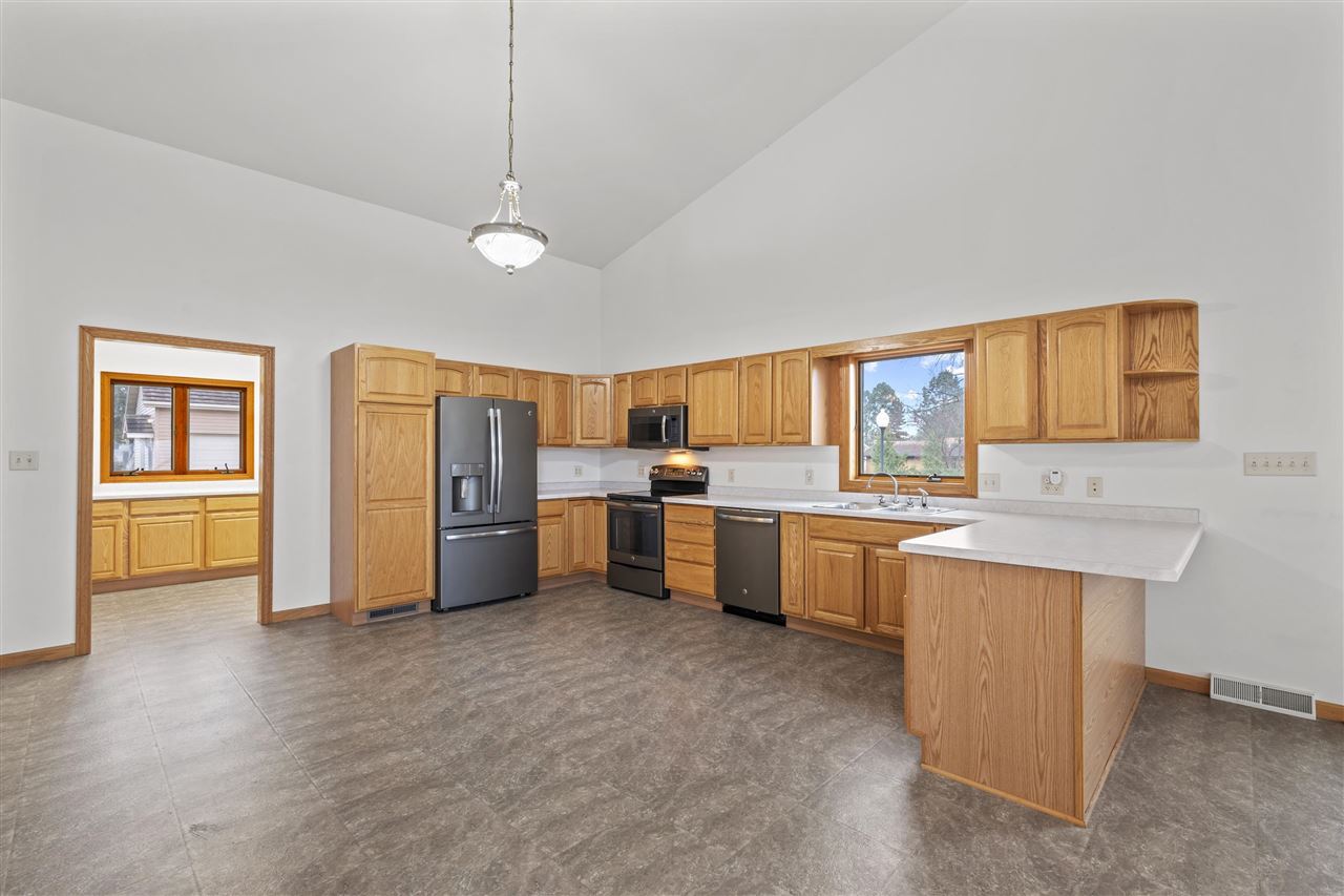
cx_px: 672
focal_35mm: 16
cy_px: 448
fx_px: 597
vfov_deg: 73.7
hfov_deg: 96.7
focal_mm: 16
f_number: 9
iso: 250
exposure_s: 1
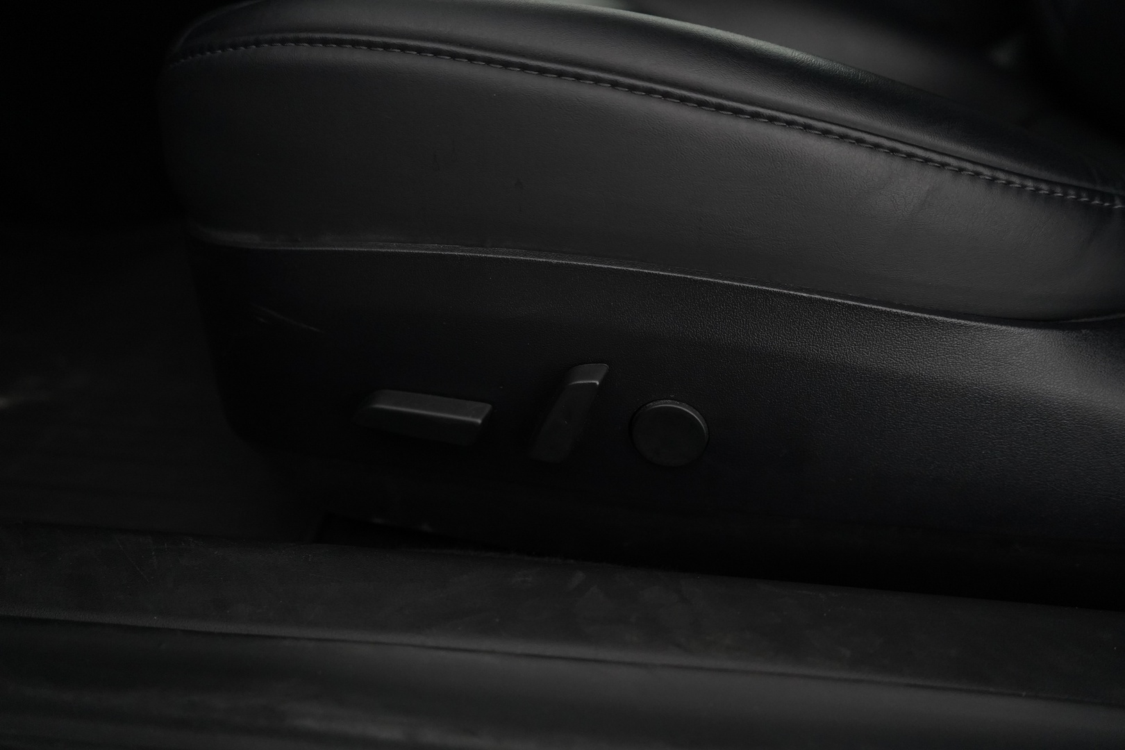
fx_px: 875
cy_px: 375
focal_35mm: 28
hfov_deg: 65.5
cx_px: 562
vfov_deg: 46.4
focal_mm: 28
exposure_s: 1/60
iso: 4000
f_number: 3.5
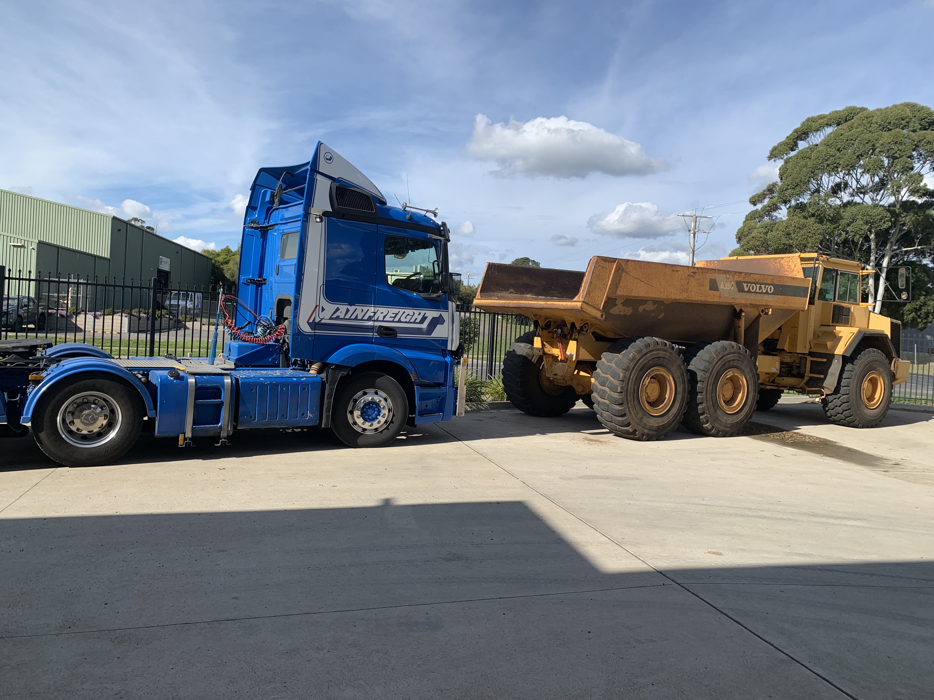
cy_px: 350
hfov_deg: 67.3
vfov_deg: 53.1
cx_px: 467
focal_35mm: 26
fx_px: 702
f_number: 1.8
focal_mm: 4.25
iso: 25
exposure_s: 1/2208
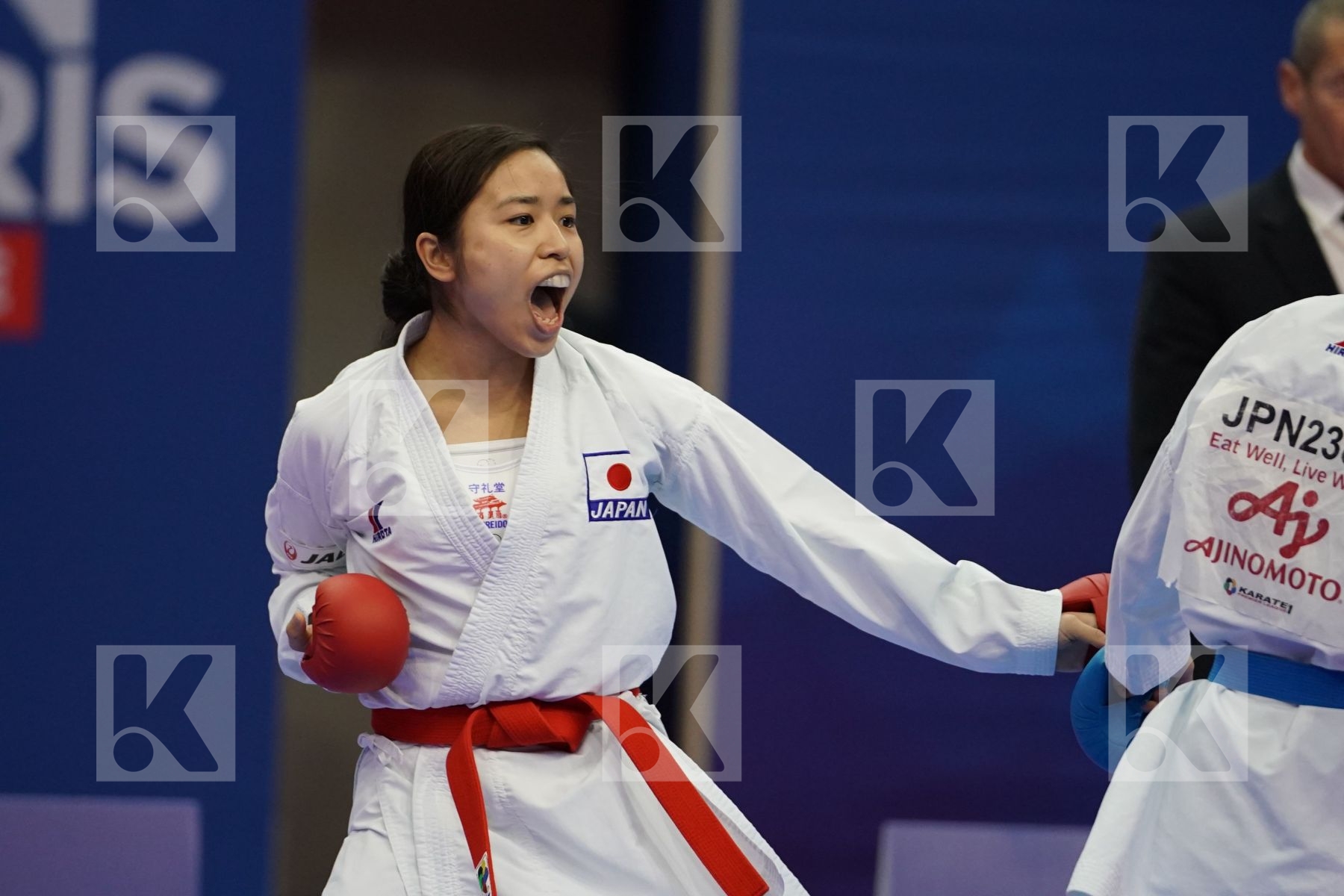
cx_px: 672
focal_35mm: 271
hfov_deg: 7.6
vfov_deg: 5.1
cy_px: 448
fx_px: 10117
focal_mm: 181
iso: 2500
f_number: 2.8
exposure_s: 1/1000
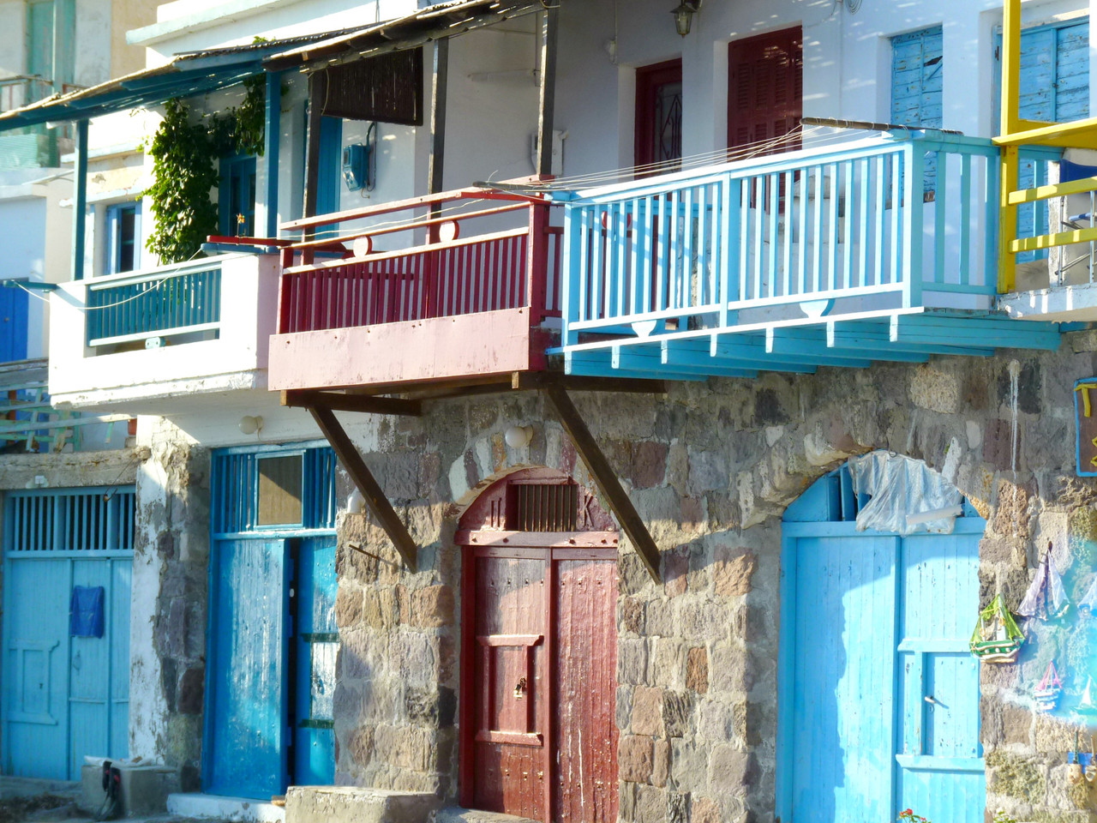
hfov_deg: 15.8
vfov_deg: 11.9
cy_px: 412
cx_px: 548
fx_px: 3961
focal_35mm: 125
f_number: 5
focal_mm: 22.3
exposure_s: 1/320
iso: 100
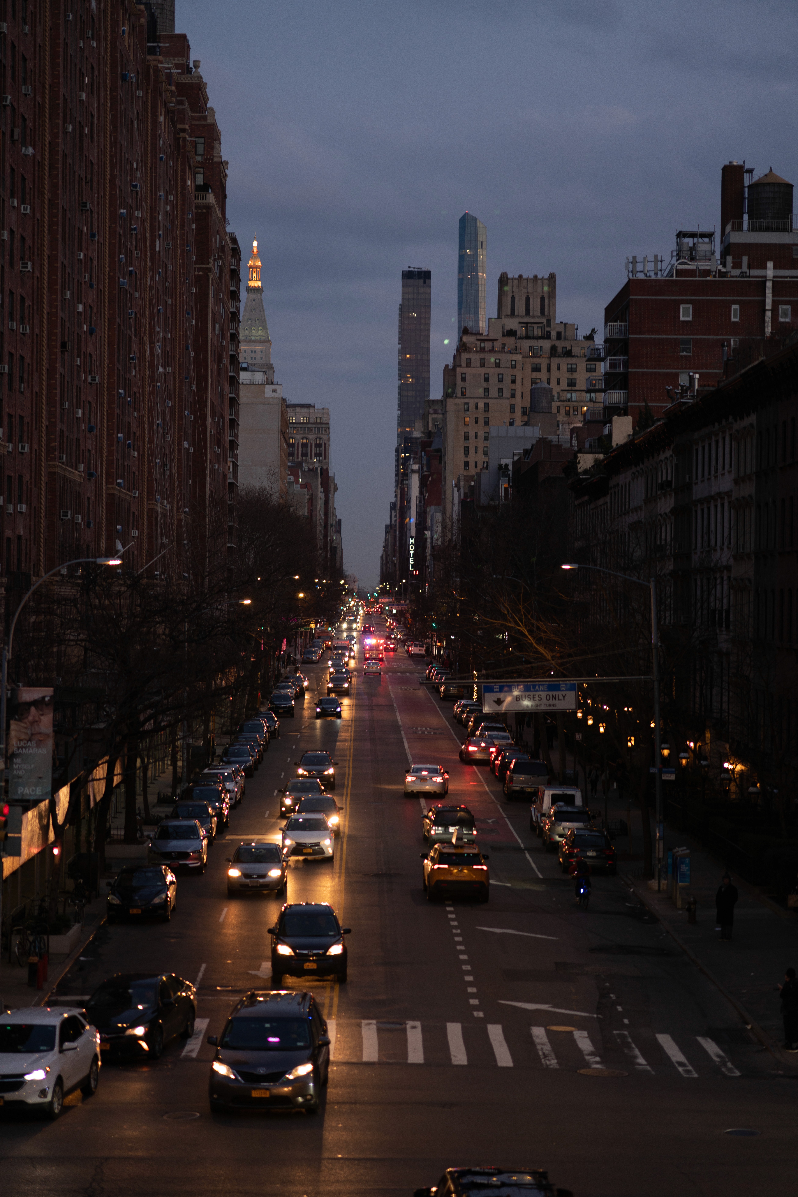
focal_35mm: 86
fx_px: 2859
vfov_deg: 23.6
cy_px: 594
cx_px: 397
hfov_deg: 15.9
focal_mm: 85
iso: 250
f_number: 1.6
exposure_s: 1/100
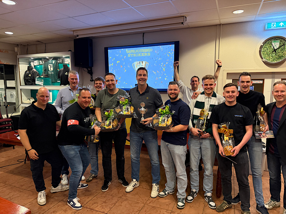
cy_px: 107
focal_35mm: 24
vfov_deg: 56.8
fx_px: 198
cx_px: 143
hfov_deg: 71.6
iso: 500
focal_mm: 6.76
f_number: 1.78
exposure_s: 1/50
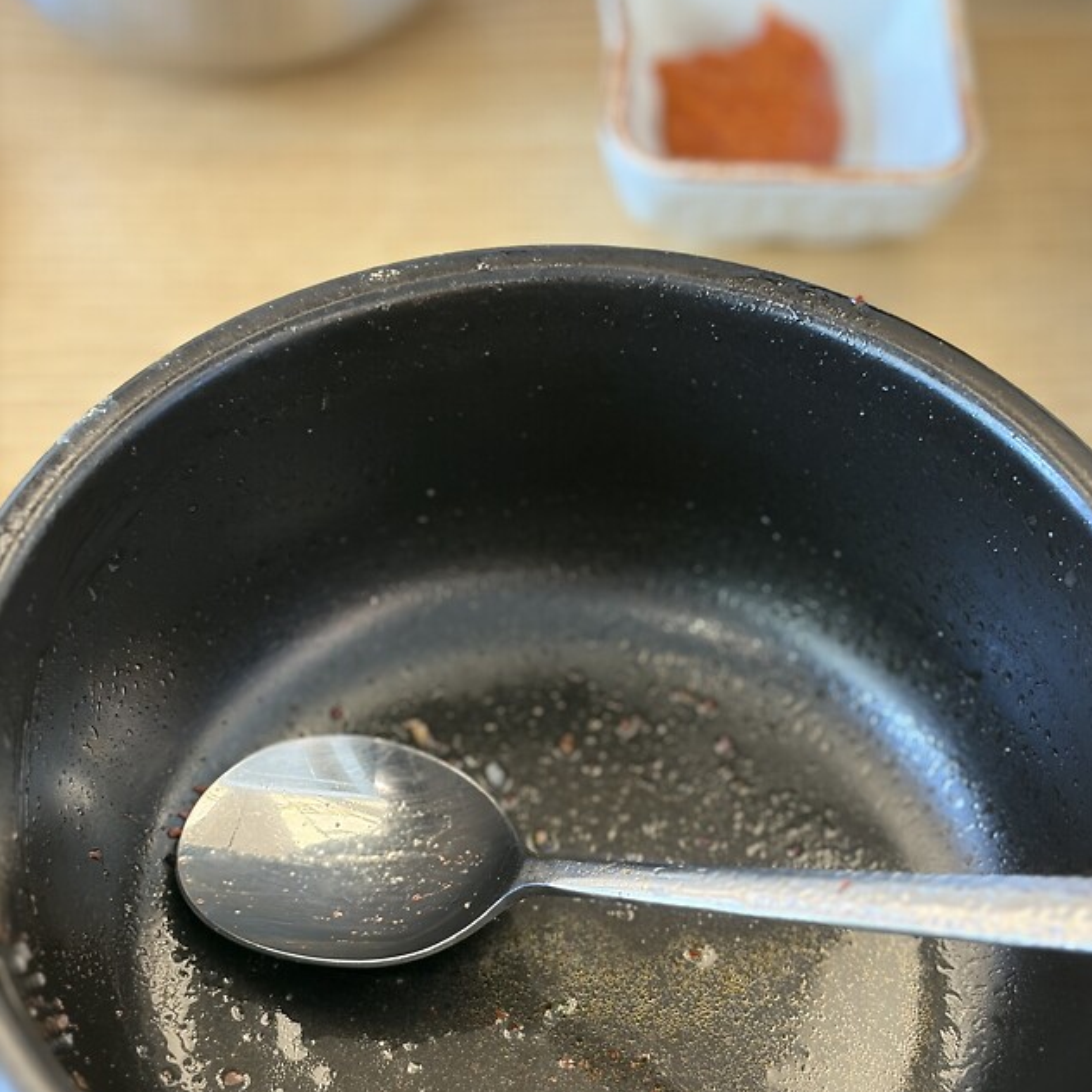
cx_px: 568
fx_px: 2284
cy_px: 689
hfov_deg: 26.9
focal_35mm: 64
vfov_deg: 26.8
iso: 100
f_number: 1.6
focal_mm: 5.96
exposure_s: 1/60
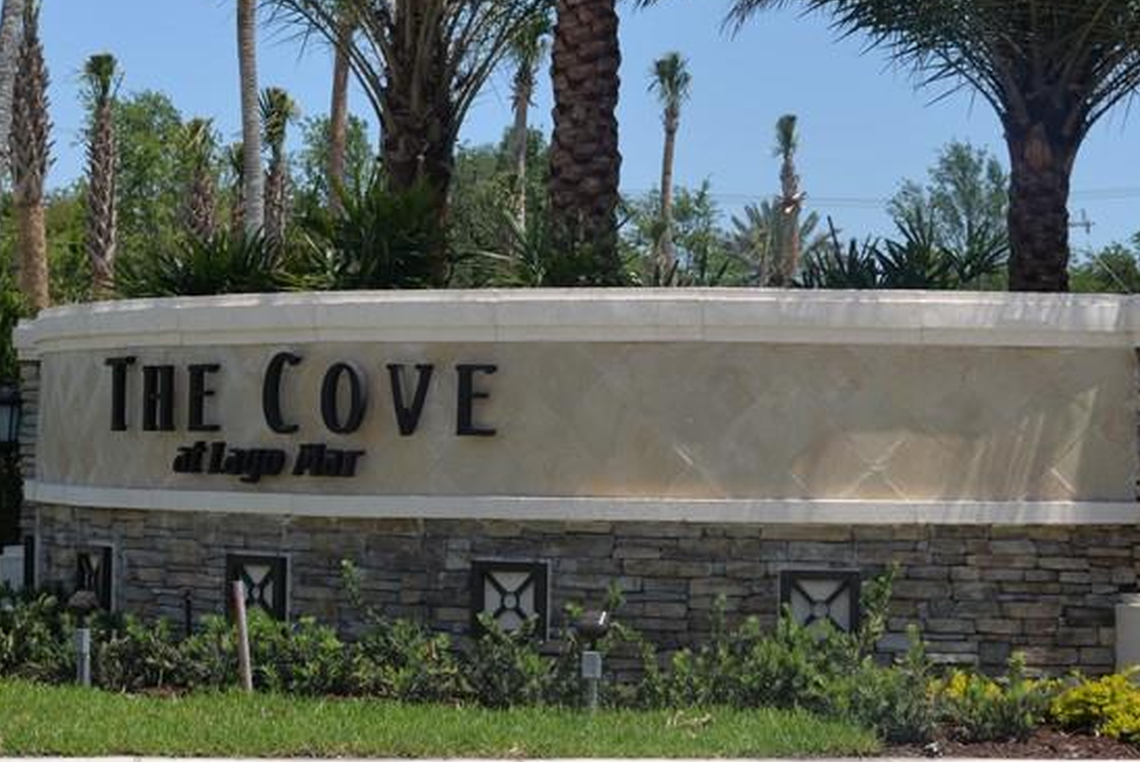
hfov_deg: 21.4
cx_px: 590
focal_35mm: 95
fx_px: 3010
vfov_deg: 14.4
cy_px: 329
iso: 100
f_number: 8
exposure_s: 1/250
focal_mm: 48
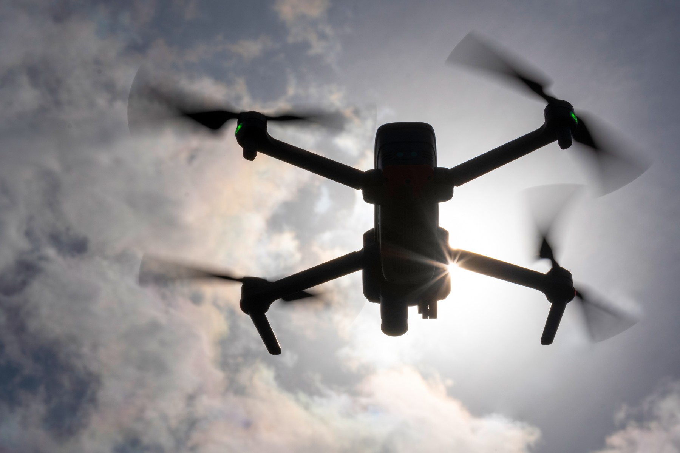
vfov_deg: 10.6
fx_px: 2436
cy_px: 226
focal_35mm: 129
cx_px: 340
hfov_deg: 15.9
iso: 160
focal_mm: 86
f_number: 22
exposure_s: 1/1250
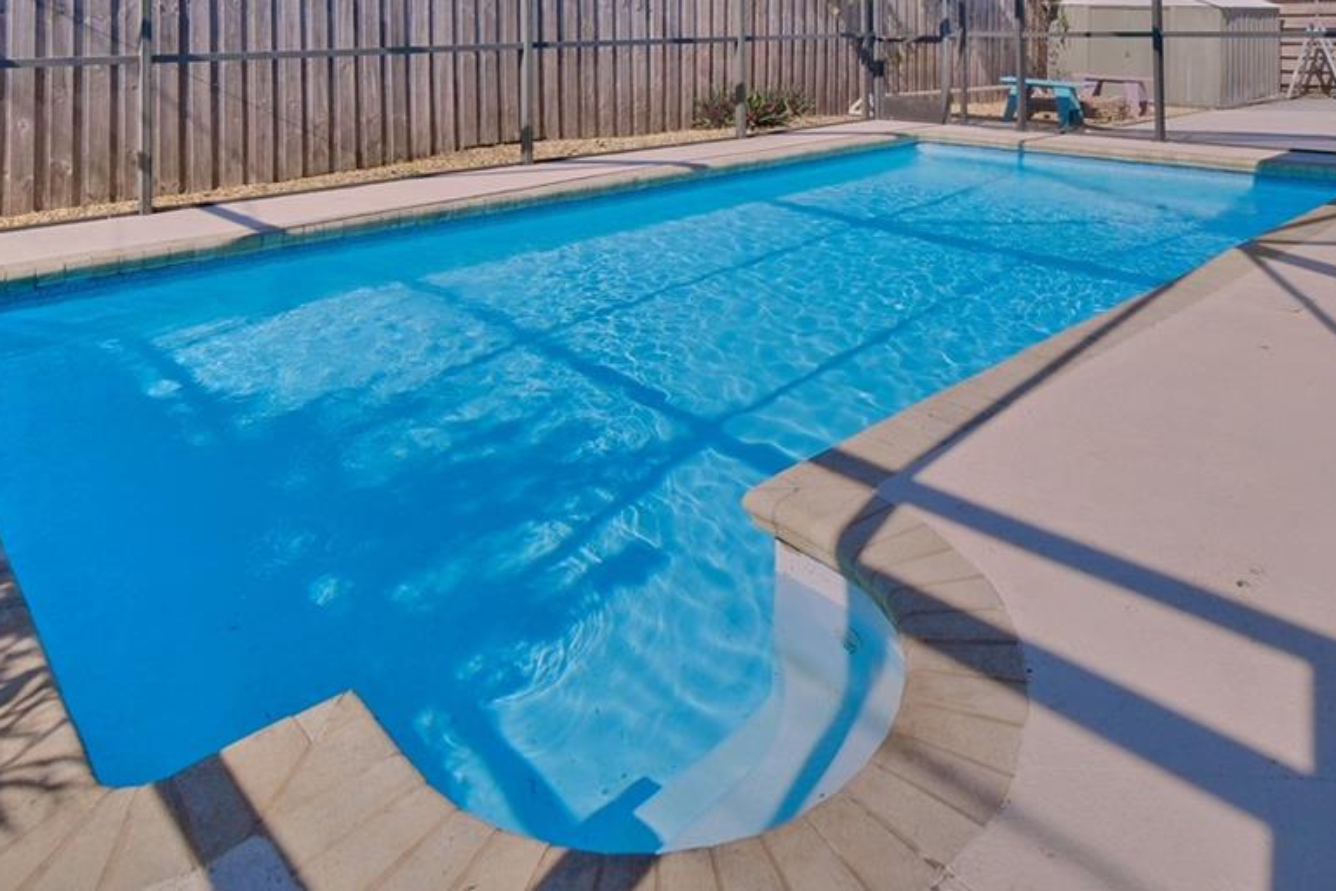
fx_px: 928
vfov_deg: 43.7
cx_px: 774
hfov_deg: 71.0
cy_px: -5
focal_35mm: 25
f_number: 5.6
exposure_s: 1/2000
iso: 640
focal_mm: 8
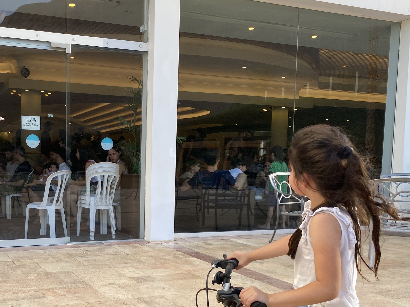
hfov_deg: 43.7
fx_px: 497
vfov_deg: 33.9
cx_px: 116
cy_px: 215
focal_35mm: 42
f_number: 1.8
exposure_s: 1/600
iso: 32
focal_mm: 4.25
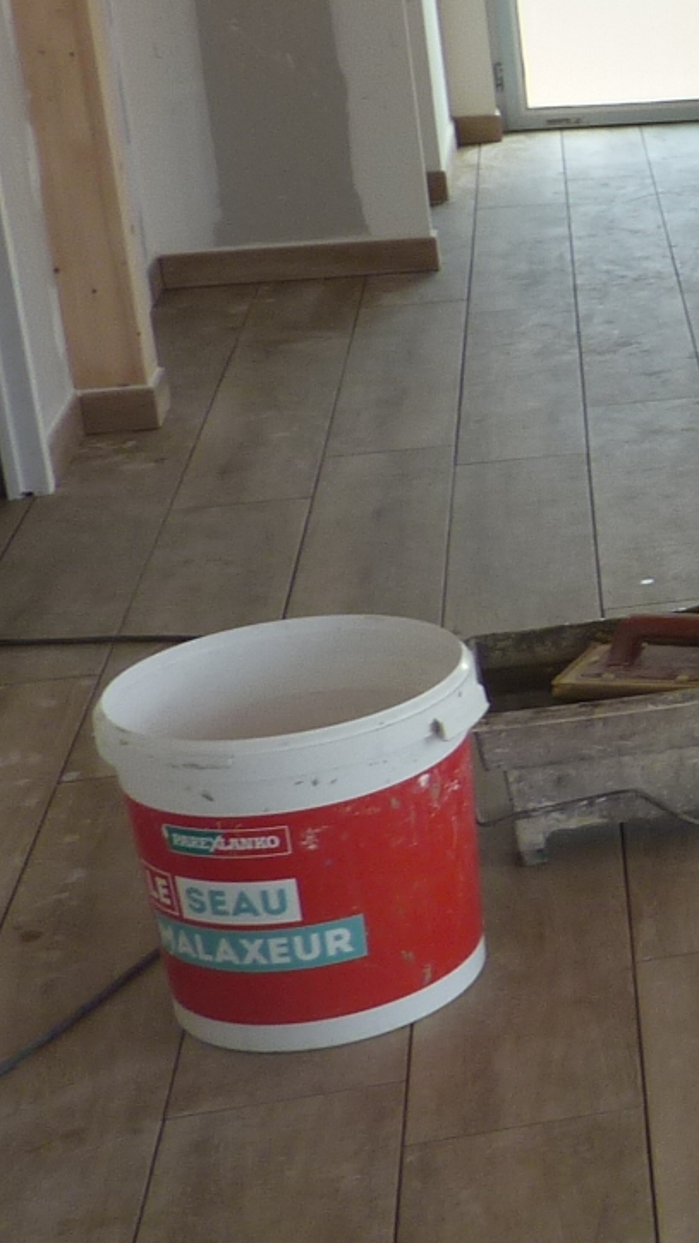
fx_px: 2538
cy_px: 477
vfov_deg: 27.4
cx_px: 1513
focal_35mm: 77
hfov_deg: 13.0
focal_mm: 4.1
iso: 80
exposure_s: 1/100
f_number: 3.5
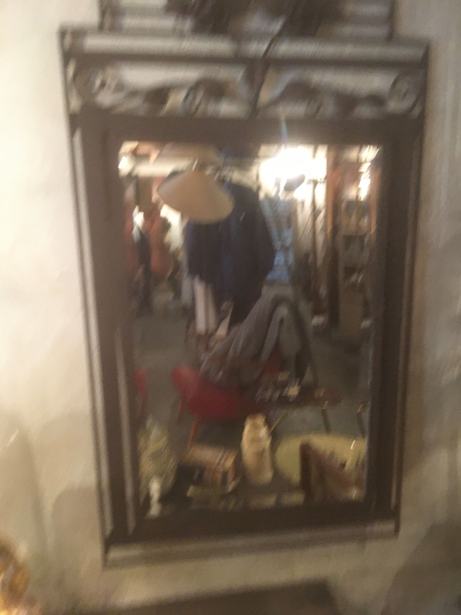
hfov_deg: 48.2
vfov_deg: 61.7
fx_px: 515
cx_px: 230
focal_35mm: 29
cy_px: 308
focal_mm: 4.15
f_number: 2.2
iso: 250
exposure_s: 1/17
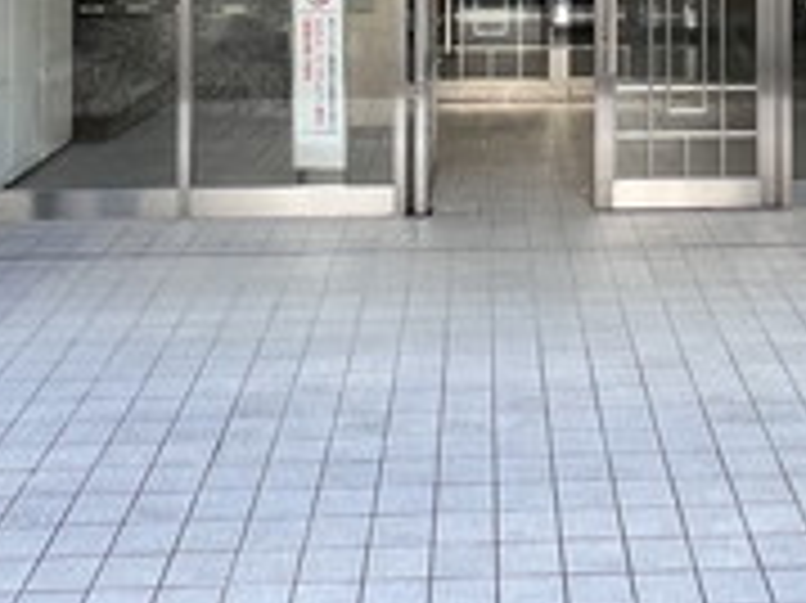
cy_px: -166
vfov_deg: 22.7
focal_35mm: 58
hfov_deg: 32.8
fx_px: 1350
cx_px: 576
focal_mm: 1.57
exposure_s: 1/99
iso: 80
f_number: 1.8
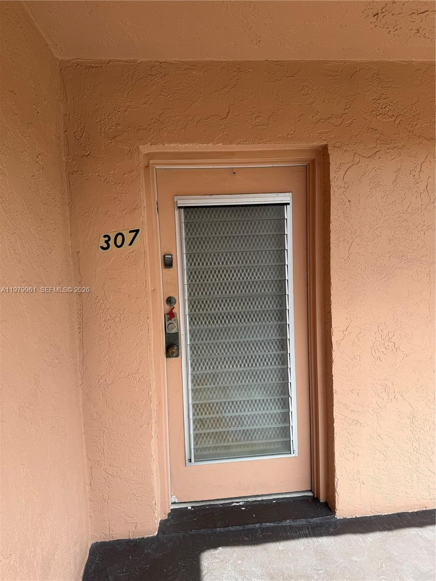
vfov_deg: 71.6
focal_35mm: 24
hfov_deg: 56.8
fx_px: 403
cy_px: 290
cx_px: 218
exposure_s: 1/617
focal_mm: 6.76
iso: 80
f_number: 1.78
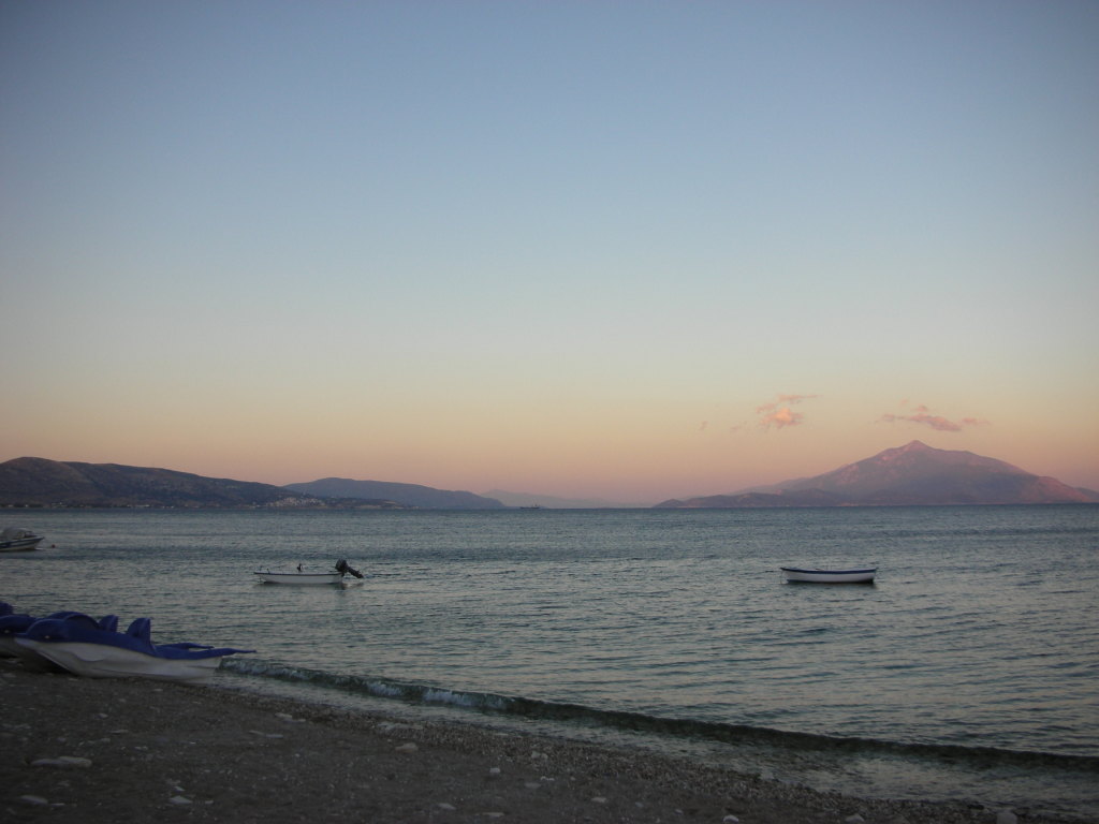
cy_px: 412
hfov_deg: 52.6
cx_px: 550
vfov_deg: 40.7
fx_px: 1111
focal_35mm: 35
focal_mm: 5.8
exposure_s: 1/162
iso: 50
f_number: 3
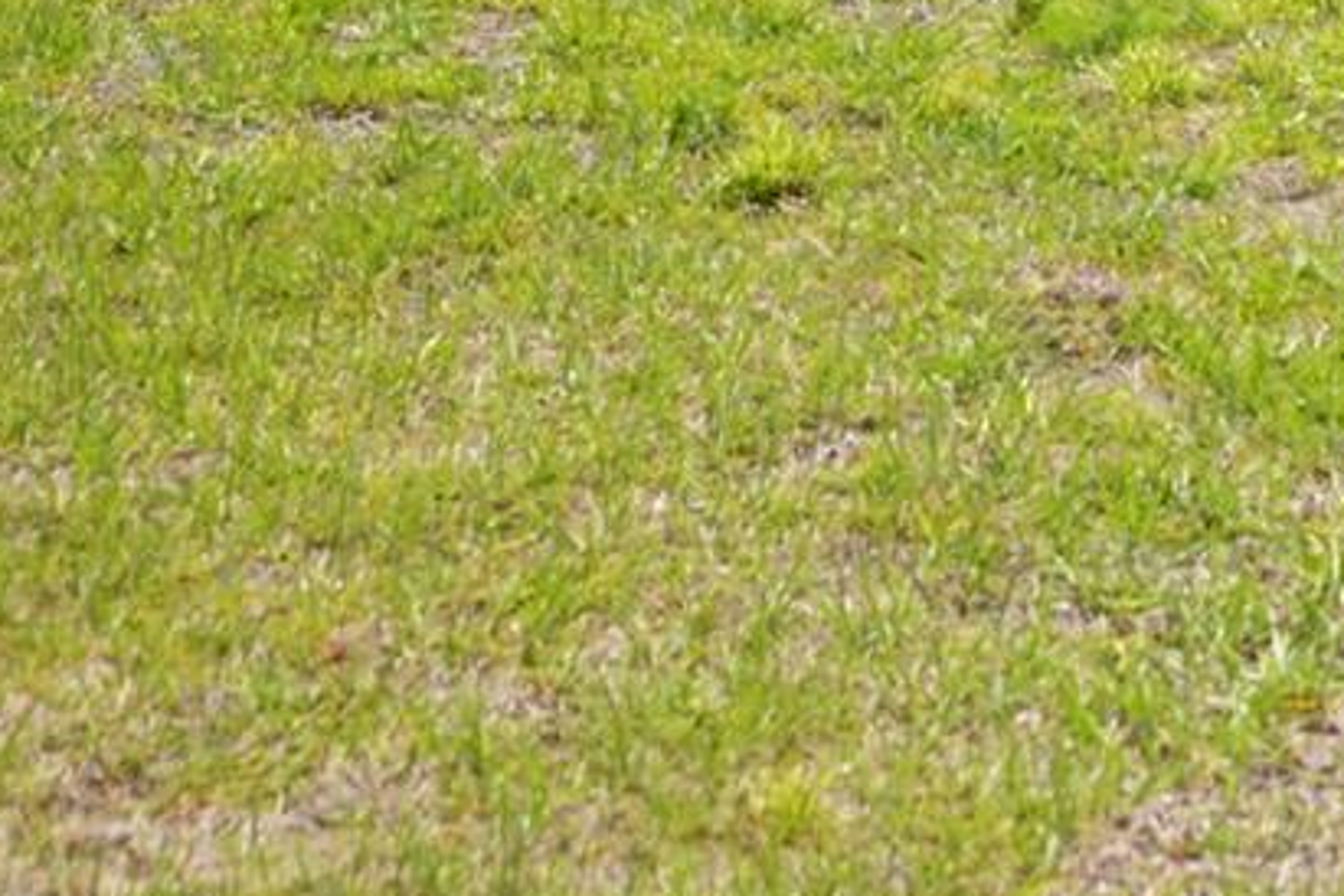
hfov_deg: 18.1
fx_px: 4069
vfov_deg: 11.8
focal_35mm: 109
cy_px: -582
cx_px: 1445
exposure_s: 1/800
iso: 64
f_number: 3.5
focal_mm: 28
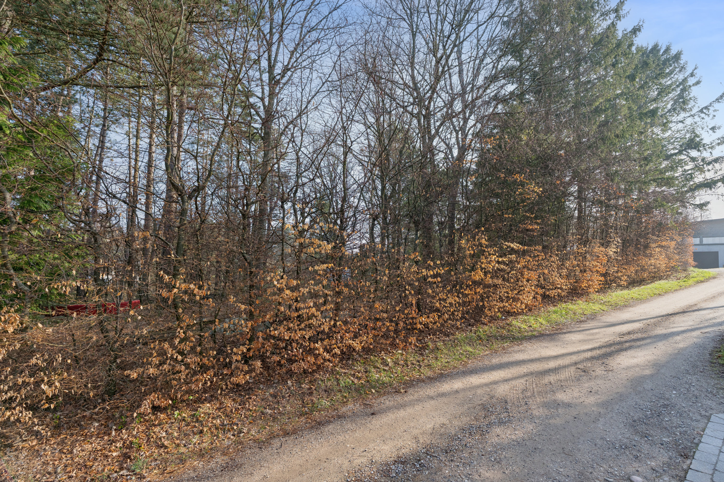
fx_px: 322
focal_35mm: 16
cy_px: 241
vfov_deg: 73.7
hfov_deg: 96.7
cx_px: 362
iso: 320
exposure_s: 1/400
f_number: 5.6
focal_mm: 16
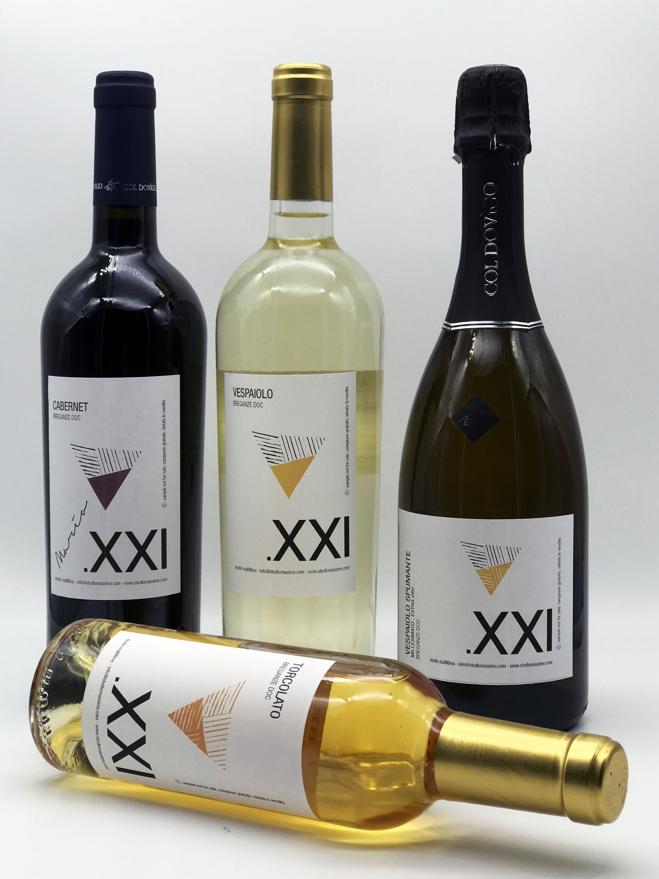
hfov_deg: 25.7
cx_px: 330
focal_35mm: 57
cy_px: 440
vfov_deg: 33.8
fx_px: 1447
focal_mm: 6.6
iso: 20
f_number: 2.8
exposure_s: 1/133
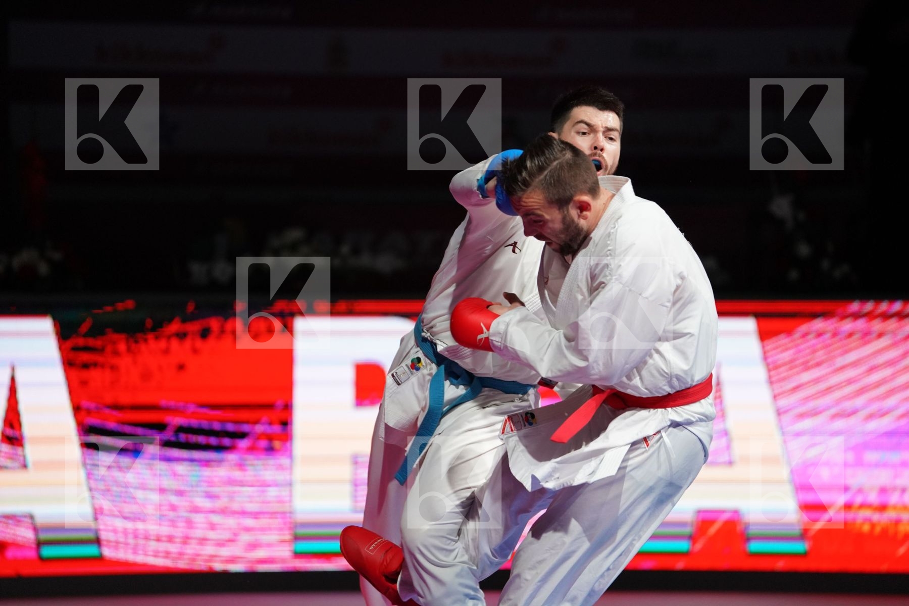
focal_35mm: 200
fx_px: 5050
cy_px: 303
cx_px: 454
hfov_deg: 10.3
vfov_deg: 6.9
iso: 2500
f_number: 2.8
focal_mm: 200
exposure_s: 1/1000
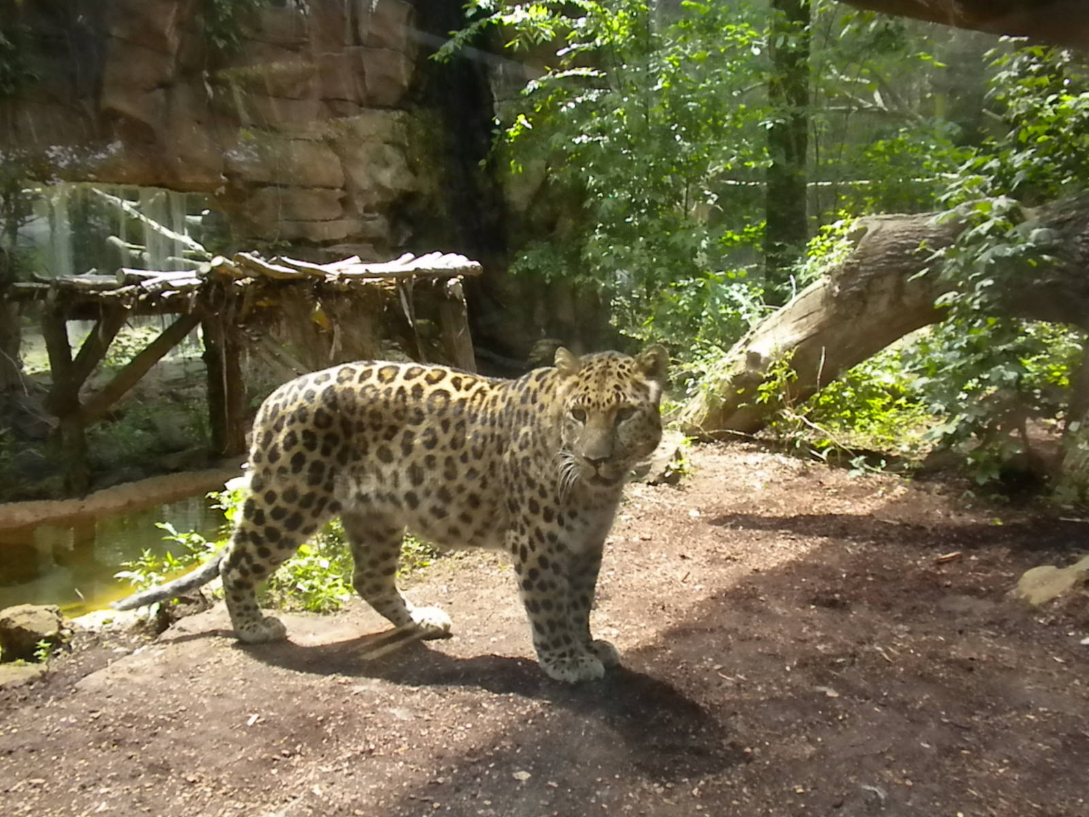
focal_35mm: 37
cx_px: 544
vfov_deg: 38.7
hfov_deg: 50.1
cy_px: 408
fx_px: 1164
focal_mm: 6.6
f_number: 10
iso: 640
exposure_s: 1/98.4
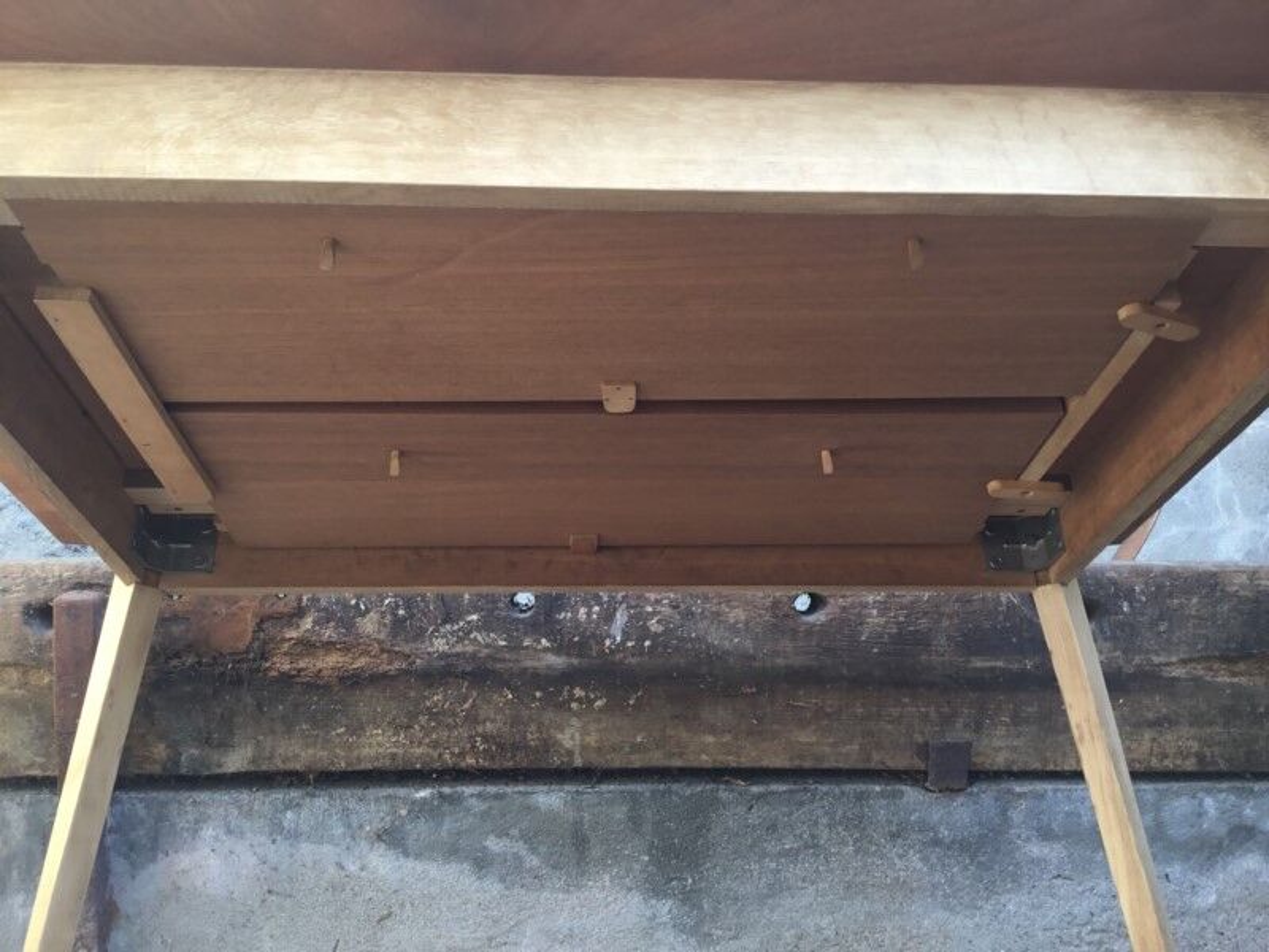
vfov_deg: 45.4
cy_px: 476
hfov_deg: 58.4
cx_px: 634
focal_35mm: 31
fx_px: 1136
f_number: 2.4
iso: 25
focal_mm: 3.3
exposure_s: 1/50
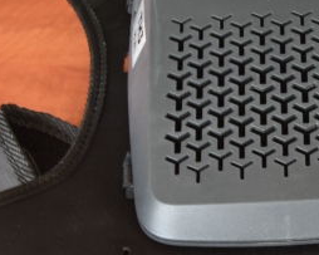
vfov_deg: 11.6
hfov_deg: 13.8
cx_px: 448
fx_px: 1255
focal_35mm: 133
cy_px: 148
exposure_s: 1.6
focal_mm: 30
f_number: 5.6
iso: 100
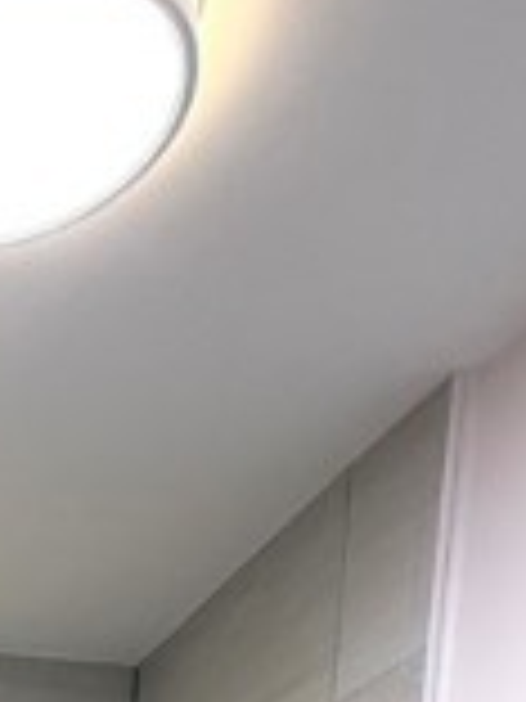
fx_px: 1398
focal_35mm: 69
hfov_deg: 18.8
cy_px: 1534
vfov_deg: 16.9
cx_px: -256
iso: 125
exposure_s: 1/99
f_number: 2.2
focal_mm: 2.22
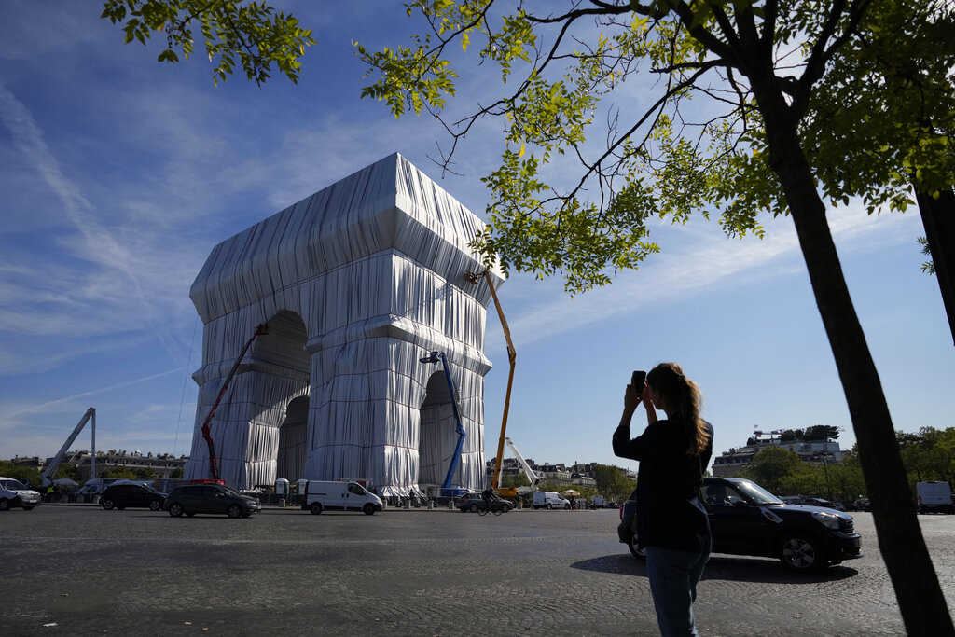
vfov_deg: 73.8
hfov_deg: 96.7
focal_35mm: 16
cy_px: 318
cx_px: 478
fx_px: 424
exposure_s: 1/32000
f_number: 2.8
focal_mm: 16
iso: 640
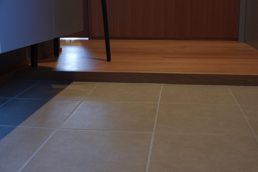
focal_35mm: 45
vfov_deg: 29.8
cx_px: 129
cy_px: 86
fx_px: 322
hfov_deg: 43.6
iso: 400
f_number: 8
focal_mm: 30
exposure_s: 1/5
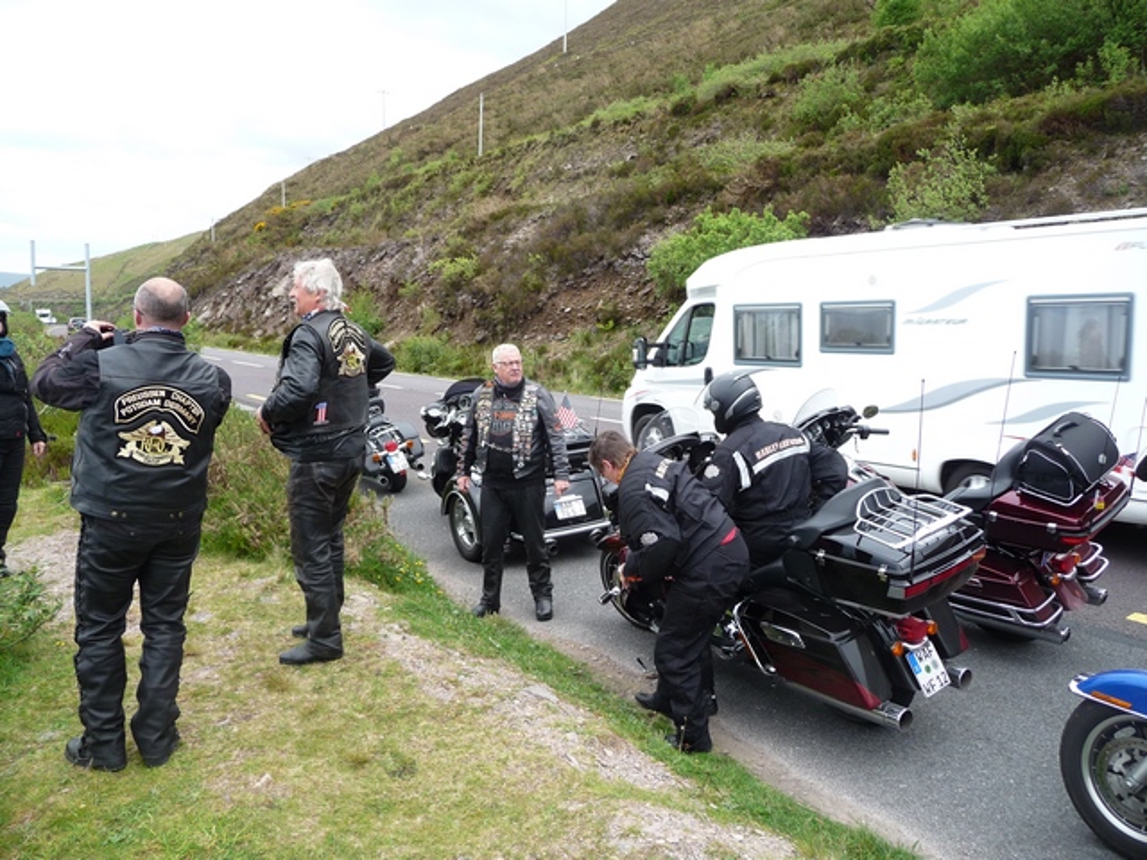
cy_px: 430
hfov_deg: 63.4
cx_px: 574
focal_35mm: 28
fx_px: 928
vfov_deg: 49.7
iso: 100
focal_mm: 4.7
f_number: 3.3
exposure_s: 1/250
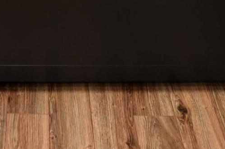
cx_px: 27
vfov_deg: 11.2
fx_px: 561
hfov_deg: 22.2
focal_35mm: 90
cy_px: -262
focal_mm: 10
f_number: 4
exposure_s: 1/60
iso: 200
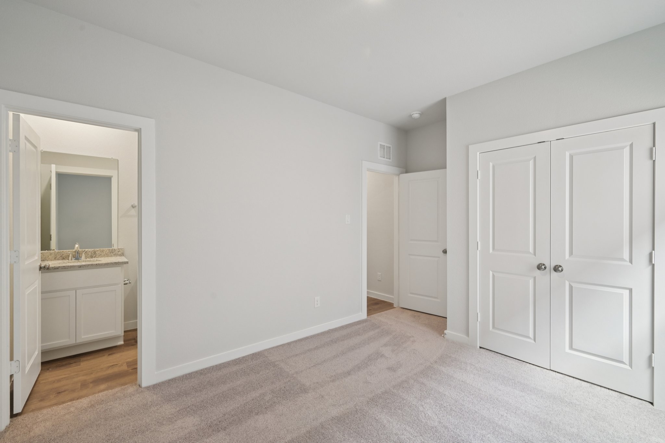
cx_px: 332
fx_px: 286
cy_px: 222
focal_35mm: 16
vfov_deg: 75.5
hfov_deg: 98.5
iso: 400
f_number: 8
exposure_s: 1/15
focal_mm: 15.5
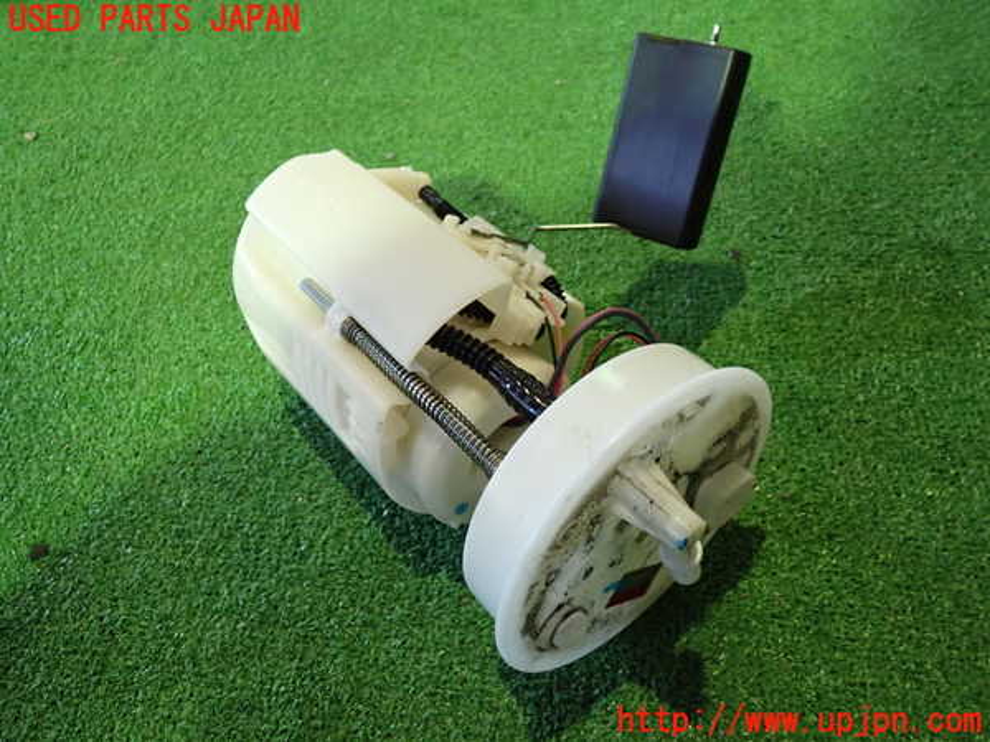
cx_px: 495
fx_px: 858
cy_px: 371
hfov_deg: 60.0
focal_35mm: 30
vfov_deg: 46.8
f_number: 2.3
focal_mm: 5.4
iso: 640
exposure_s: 1/30
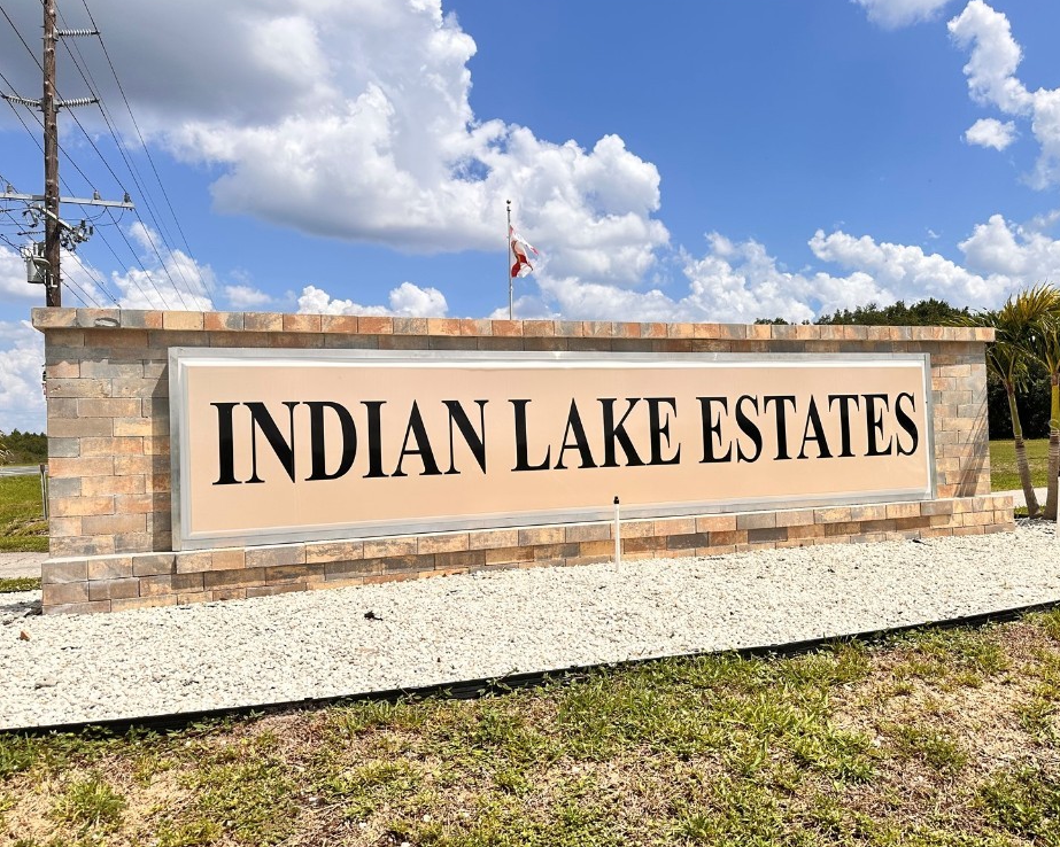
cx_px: 567
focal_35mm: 26
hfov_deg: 66.0
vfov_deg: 54.9
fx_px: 815
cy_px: 427
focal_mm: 6.86
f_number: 1.78
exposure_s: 1/4016
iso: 80
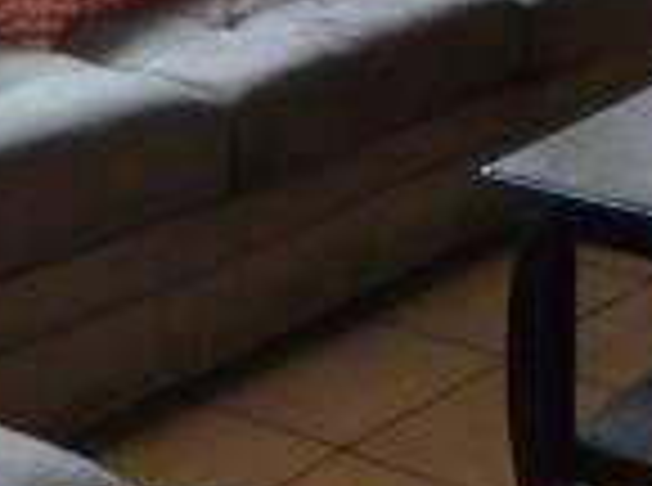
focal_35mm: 124
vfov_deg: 11.3
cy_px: -315
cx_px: 791
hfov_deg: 15.3
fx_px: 2330
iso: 400
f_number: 3.3
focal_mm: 5
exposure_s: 1/25
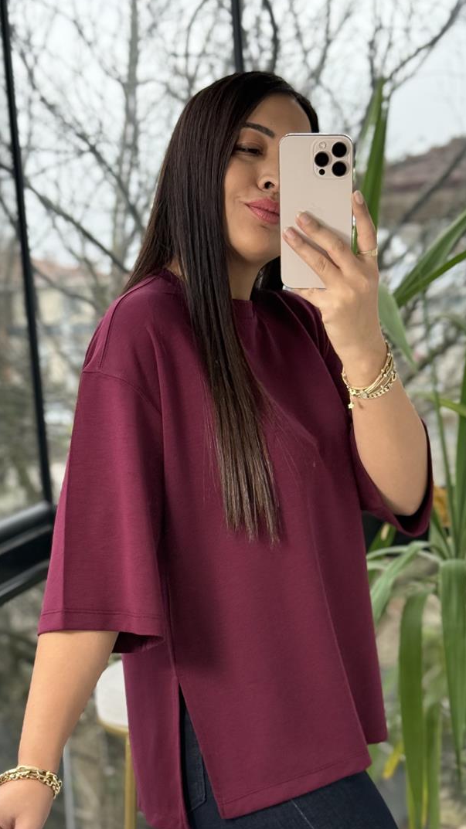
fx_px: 1429
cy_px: 506
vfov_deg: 32.2
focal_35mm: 65
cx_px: 273
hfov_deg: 18.5
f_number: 1.78
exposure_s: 1/242
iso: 100
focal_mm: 6.76
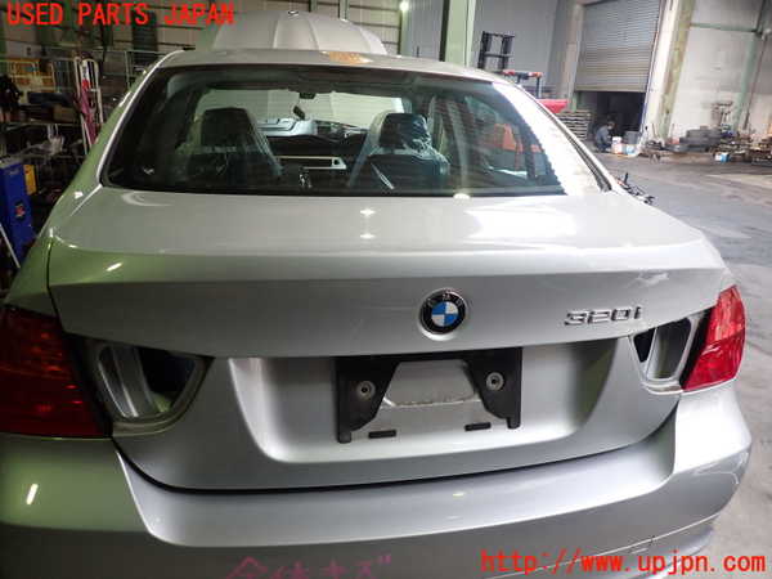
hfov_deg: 69.4
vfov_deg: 54.9
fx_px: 558
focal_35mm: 25
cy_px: 290
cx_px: 386
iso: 200
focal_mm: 4.5
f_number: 2
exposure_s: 1/100
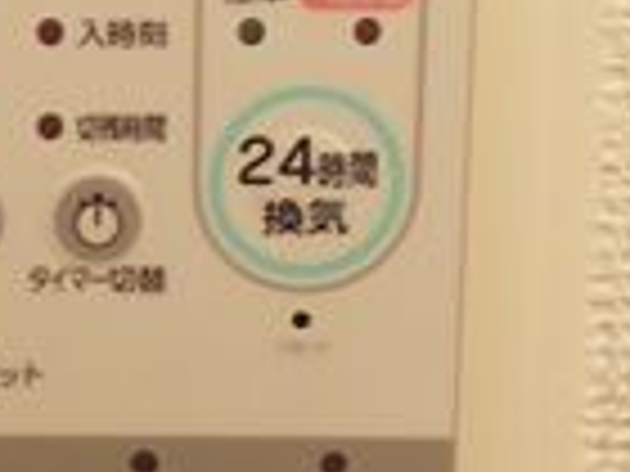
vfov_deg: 12.0
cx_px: -63
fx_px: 2239
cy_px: 265
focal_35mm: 123
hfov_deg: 15.6
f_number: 2.4
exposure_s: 1/25.6
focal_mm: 2.87
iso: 132
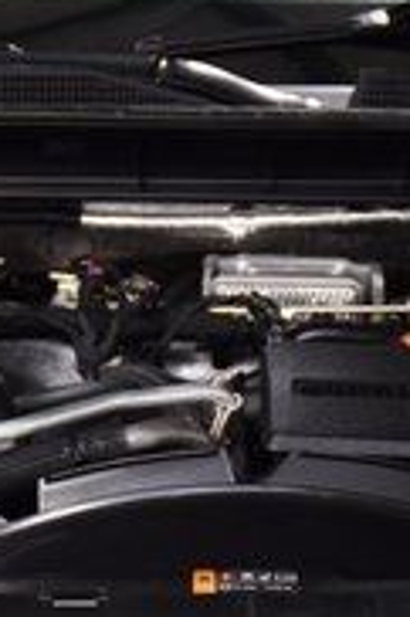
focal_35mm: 95
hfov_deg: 14.4
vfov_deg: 21.1
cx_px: 251
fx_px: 1626
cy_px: 544
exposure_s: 1/60
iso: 1600
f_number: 3.5
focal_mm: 18
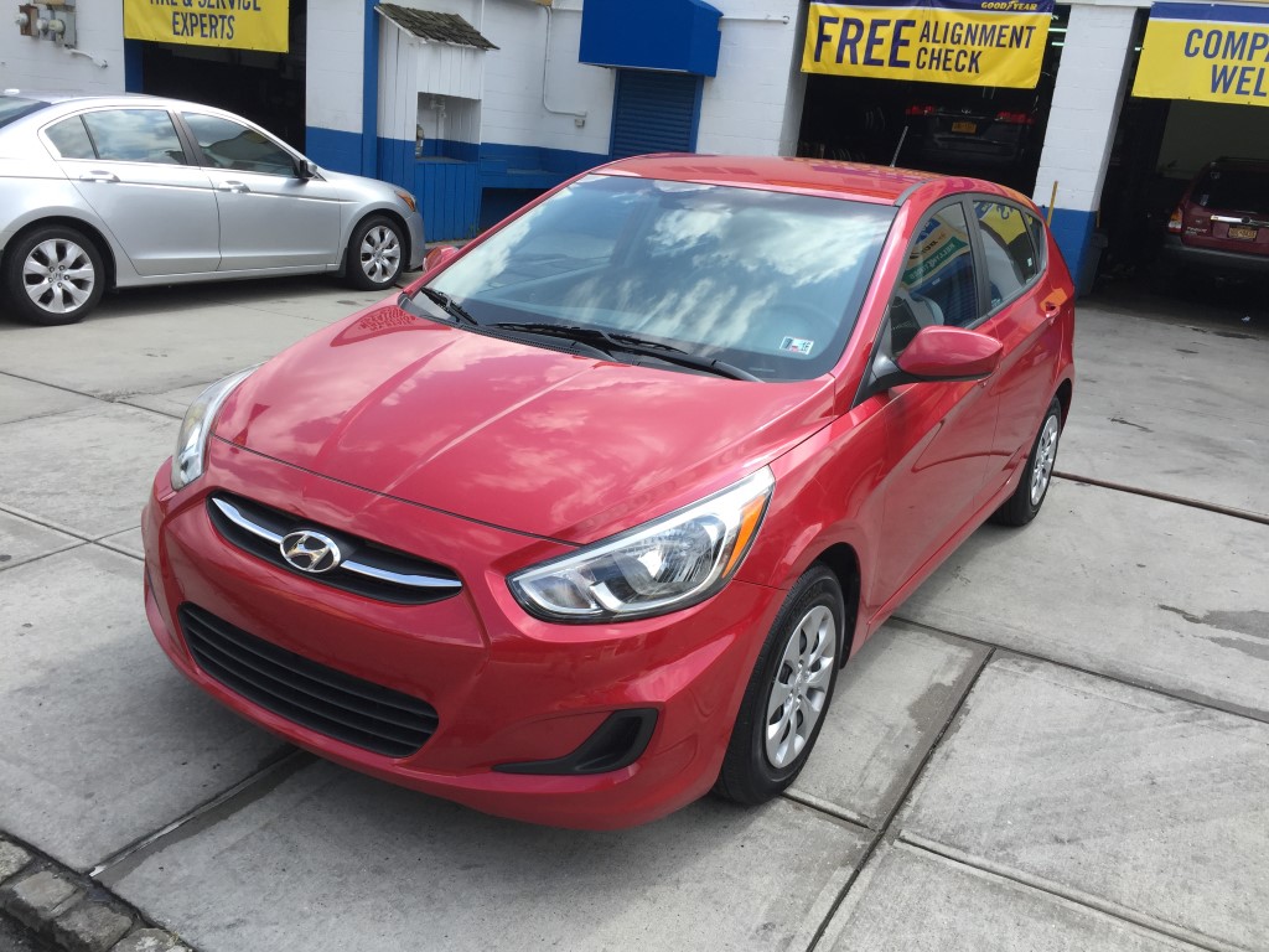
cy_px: 476
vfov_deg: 48.2
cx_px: 634
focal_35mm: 29
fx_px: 1063
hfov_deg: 61.7
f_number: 2.2
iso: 32
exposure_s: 1/860
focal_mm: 4.15
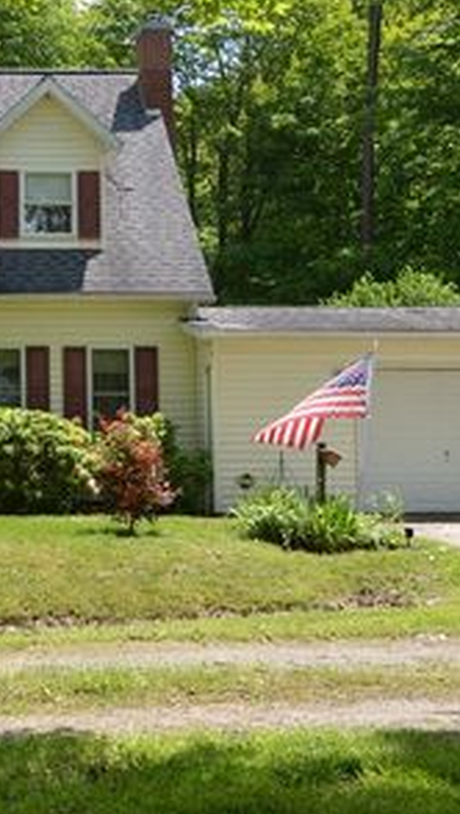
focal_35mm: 48
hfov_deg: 23.1
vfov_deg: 42.8
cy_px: 368
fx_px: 1038
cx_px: -78
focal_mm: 18
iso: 100
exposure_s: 1/160
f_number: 6.3
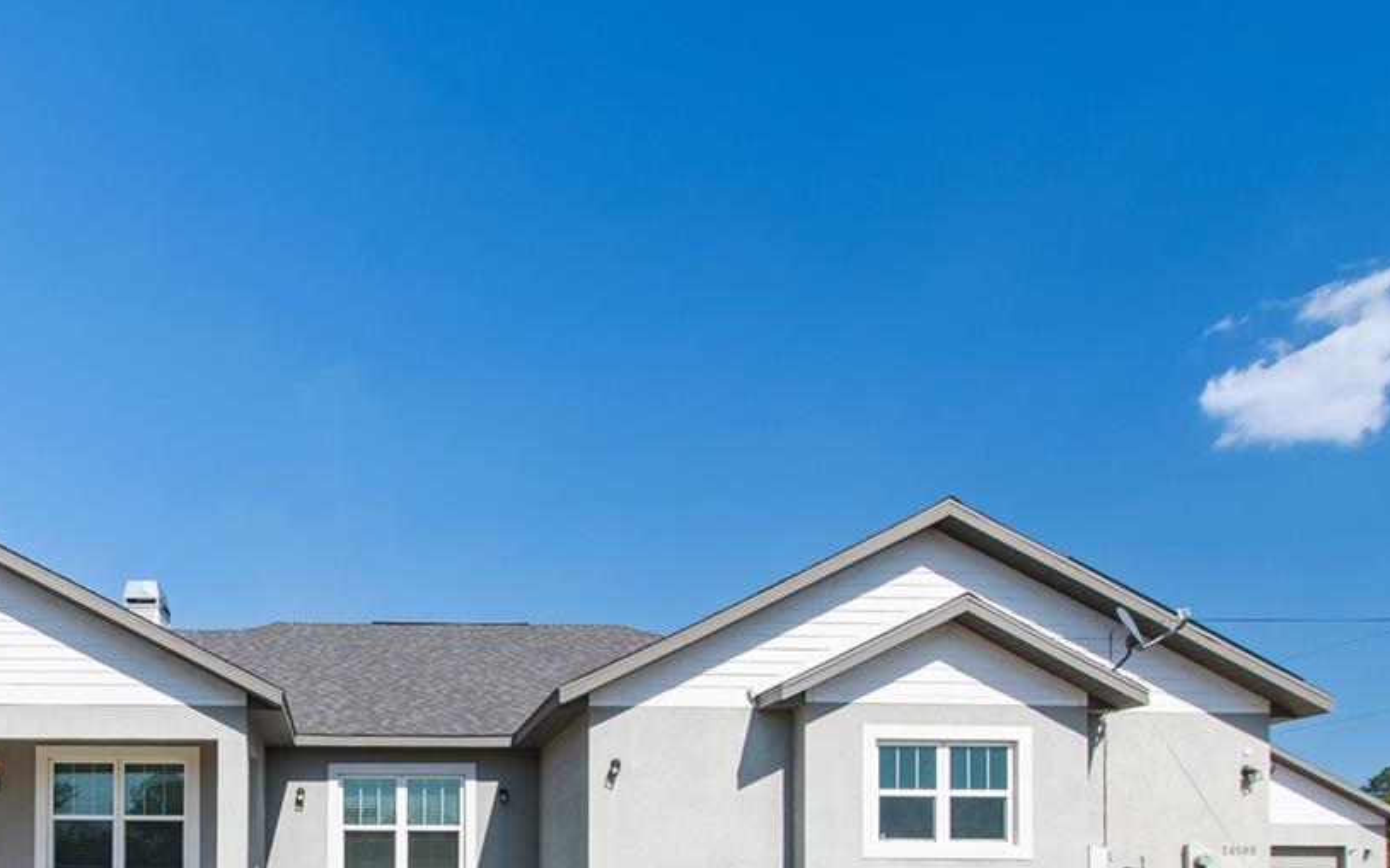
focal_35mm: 30
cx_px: 389
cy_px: 878
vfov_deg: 37.2
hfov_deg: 60.3
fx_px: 1136
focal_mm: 10
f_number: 7.1
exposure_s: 1/160
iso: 100
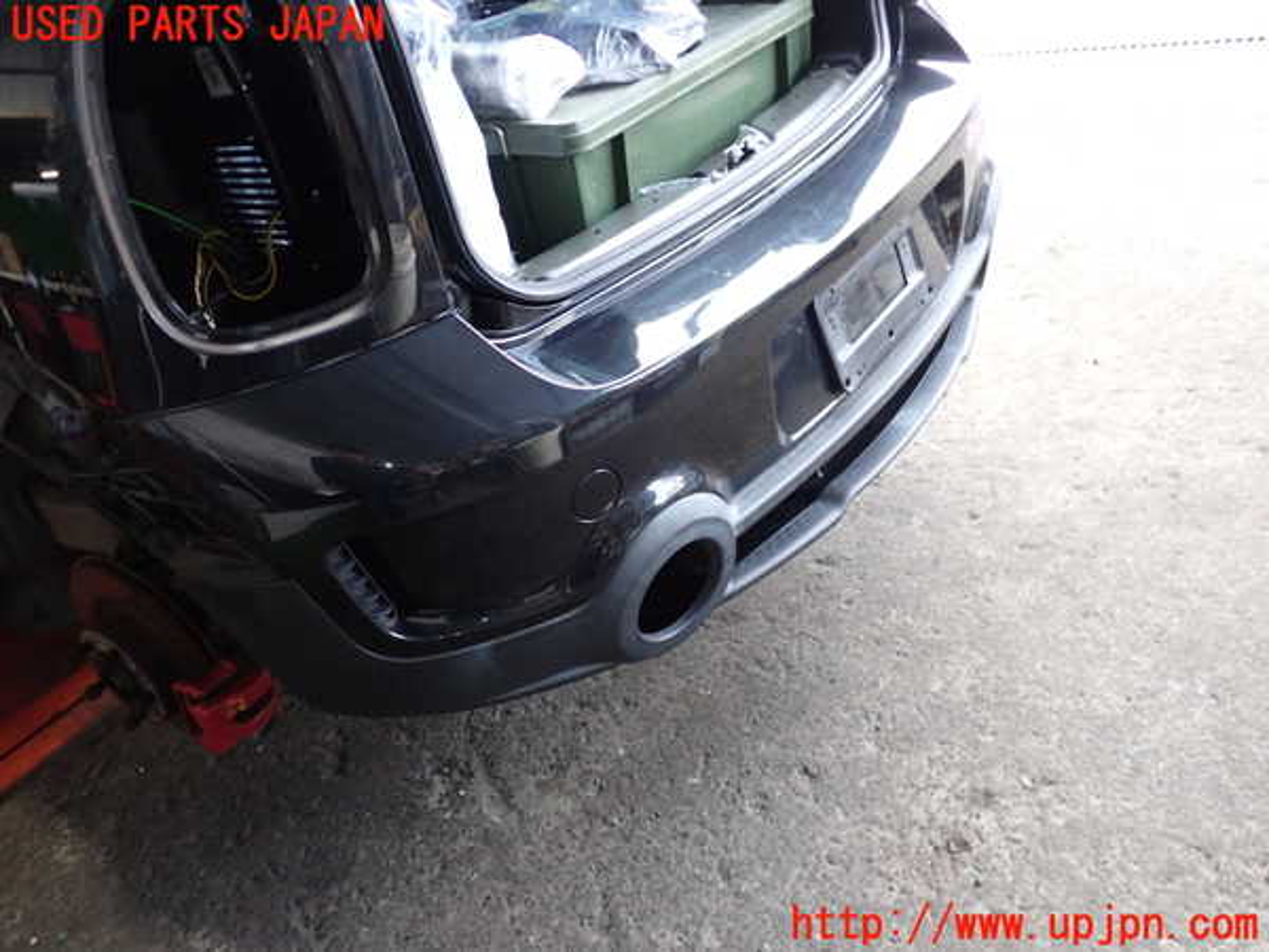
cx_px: 634
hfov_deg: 60.0
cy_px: 476
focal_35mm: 30
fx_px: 1100
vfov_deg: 46.8
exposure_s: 1/40
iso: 200
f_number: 2.3
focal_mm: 5.4
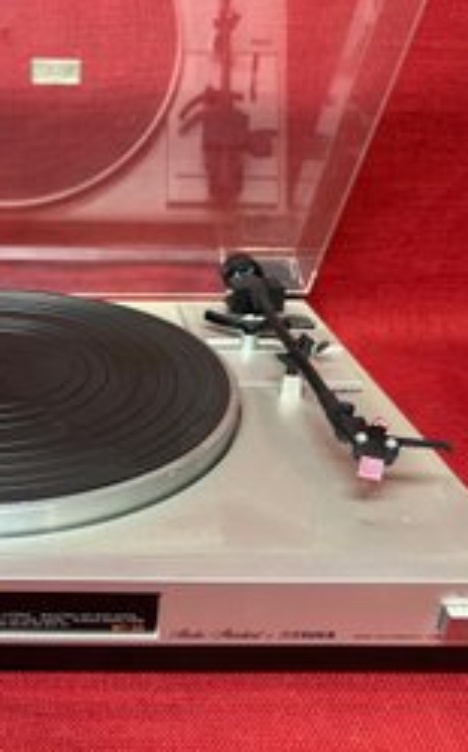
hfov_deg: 31.9
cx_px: 47
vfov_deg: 51.6
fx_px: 778
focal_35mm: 38
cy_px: 382
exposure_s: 1/60
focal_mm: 5.7
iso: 200
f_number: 1.5
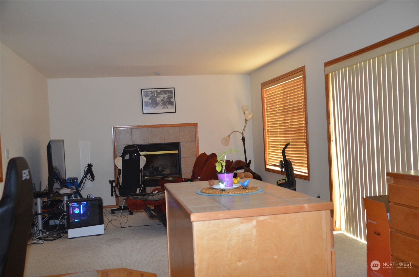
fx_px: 401
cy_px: 138
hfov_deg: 55.2
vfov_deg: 38.2
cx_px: 210
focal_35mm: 34
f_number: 4
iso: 800
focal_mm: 23
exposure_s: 1/60
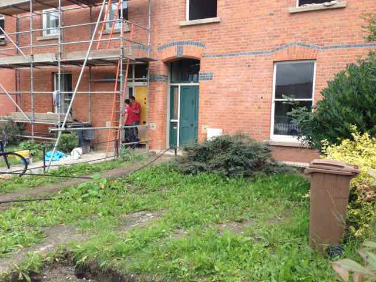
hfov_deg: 55.4
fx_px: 358
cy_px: 141
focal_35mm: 33
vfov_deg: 42.9
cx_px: 188
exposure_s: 1/411
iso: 50
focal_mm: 4.13
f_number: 2.4
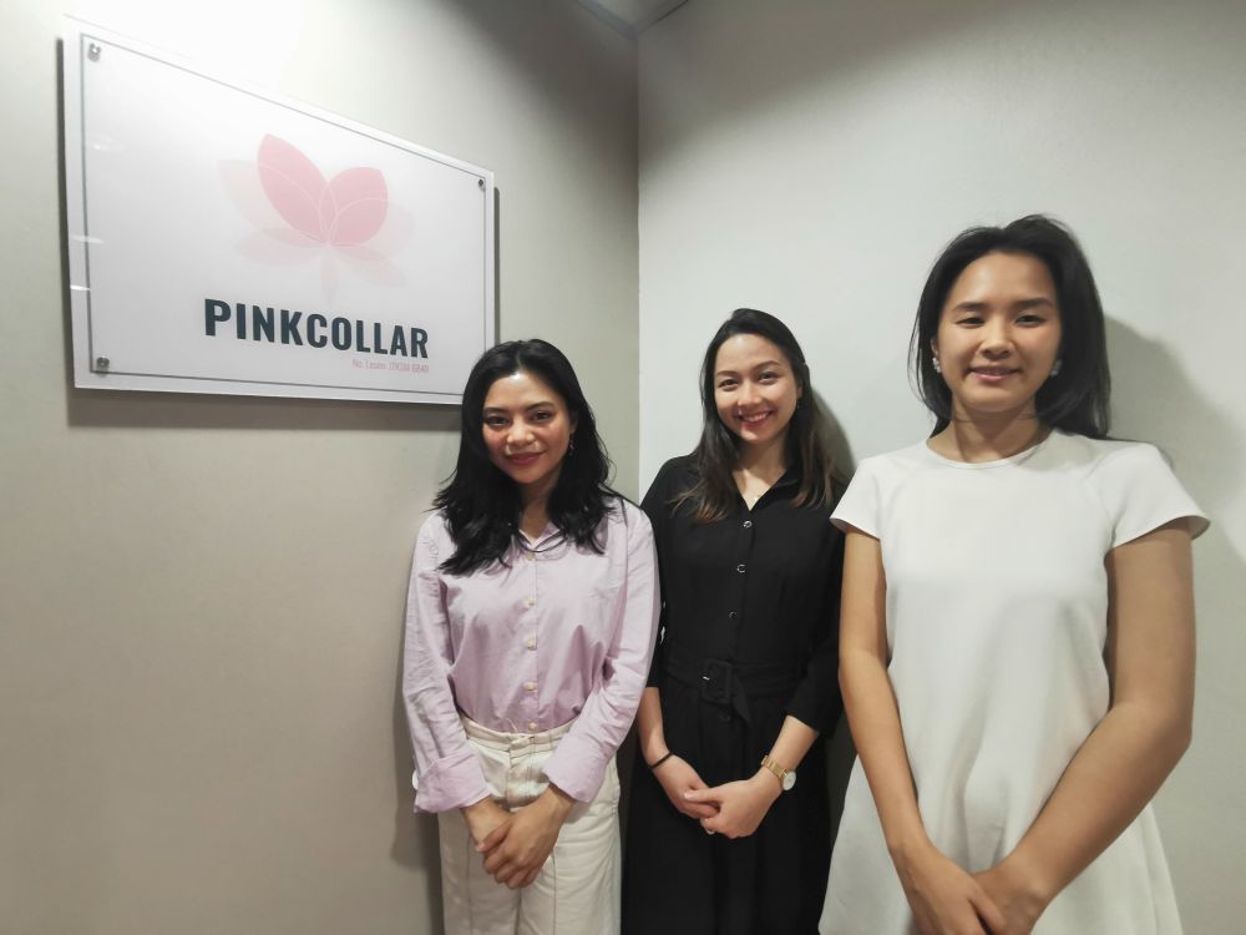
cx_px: 623
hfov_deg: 91.0
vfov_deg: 74.7
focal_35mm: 17
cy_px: 468
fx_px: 612
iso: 320
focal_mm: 2.26
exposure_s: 1/25
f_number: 2.2
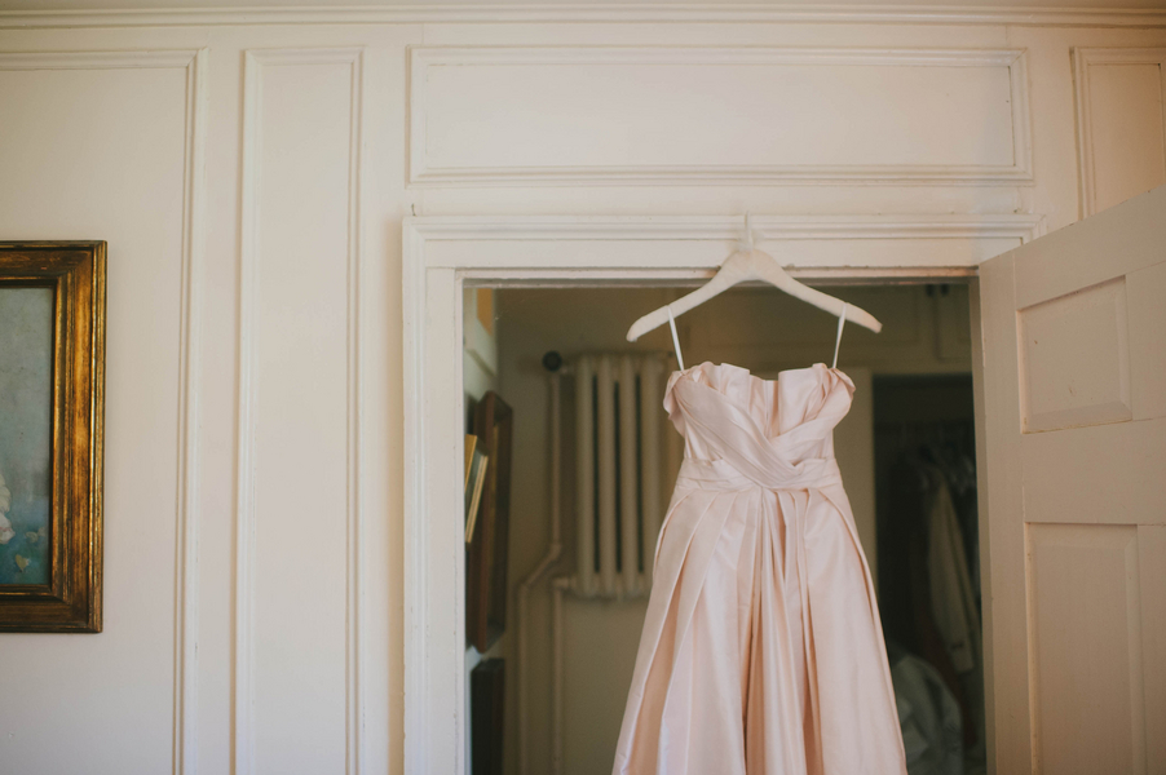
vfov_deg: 37.8
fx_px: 1133
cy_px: 388
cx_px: 583
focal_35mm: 35
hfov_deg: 54.5
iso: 800
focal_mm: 35
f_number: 1.8
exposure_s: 1/100
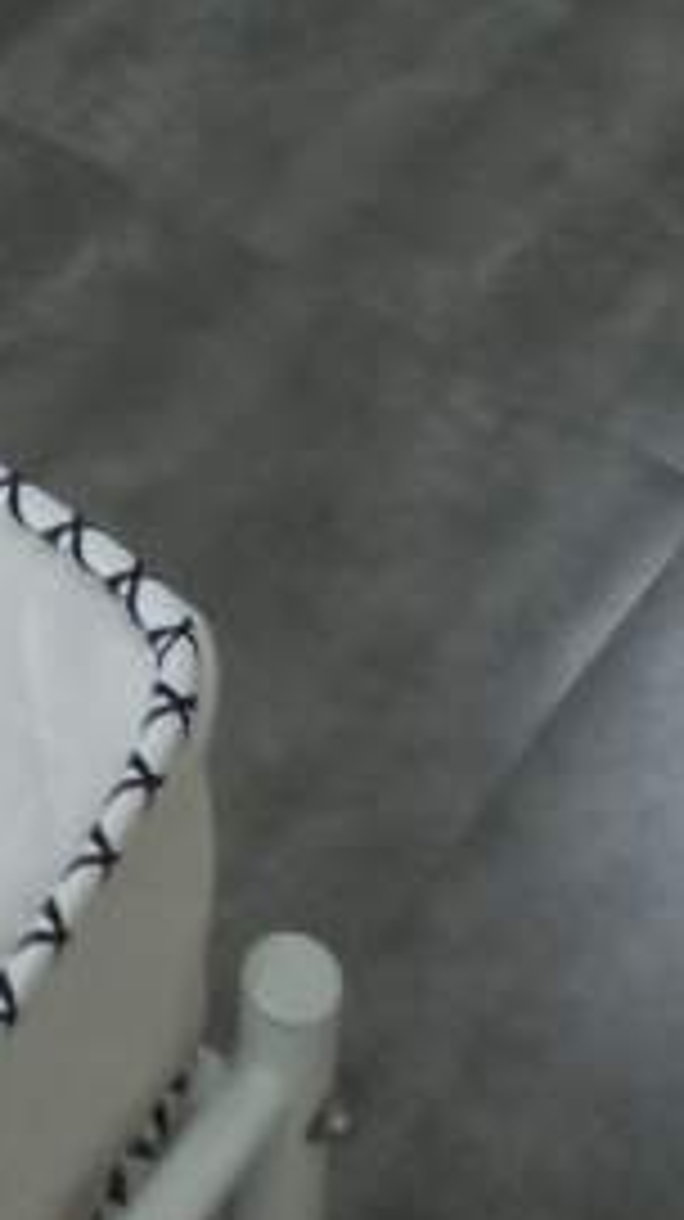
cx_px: 126
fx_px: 3748
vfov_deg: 15.5
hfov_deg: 10.4
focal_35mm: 116
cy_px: -1074
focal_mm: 3.79
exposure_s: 1/30
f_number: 2.2
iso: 371
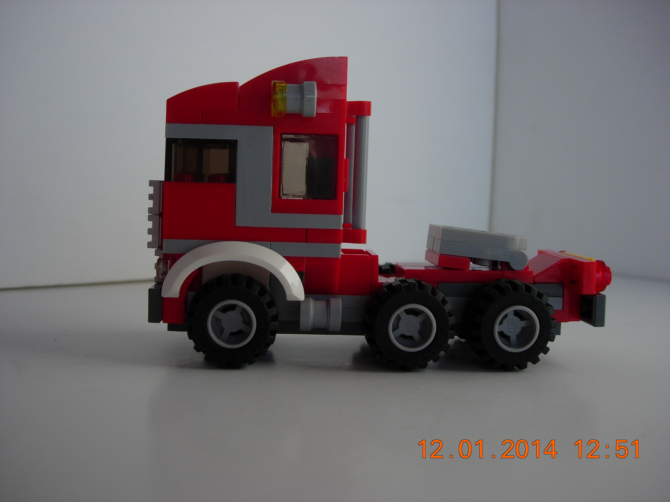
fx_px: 735
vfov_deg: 37.7
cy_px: 251
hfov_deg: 49.0
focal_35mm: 38
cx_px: 335
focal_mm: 7.8
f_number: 2.8
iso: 64
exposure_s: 1/966
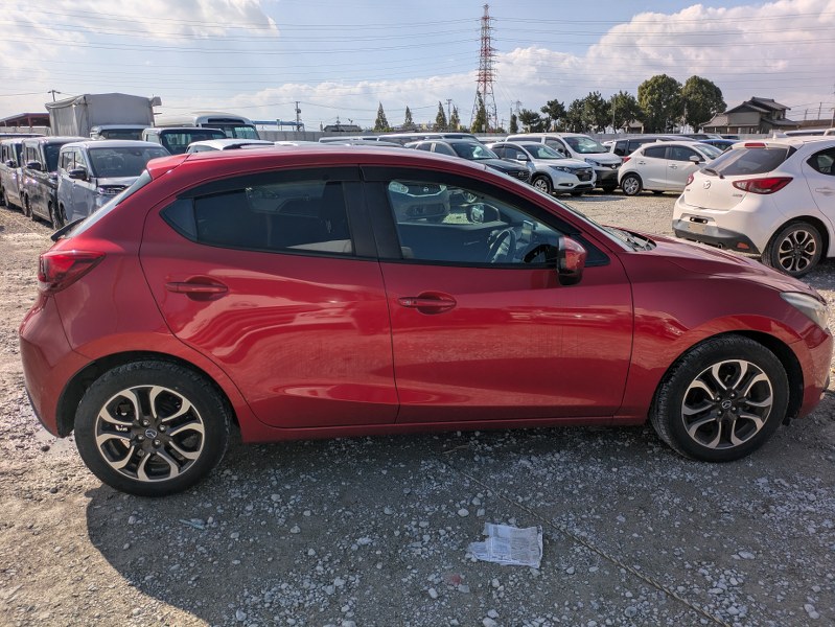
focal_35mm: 25
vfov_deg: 54.9
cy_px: 314
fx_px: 603
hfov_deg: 69.4
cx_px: 418
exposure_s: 1/3378
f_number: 1.89
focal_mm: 5.43
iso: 49
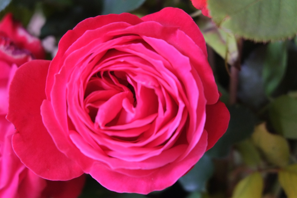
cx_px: 148
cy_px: 99
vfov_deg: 18.2
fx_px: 619
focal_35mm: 75
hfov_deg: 27.0
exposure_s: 1/27
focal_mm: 50
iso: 2500
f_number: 5.6
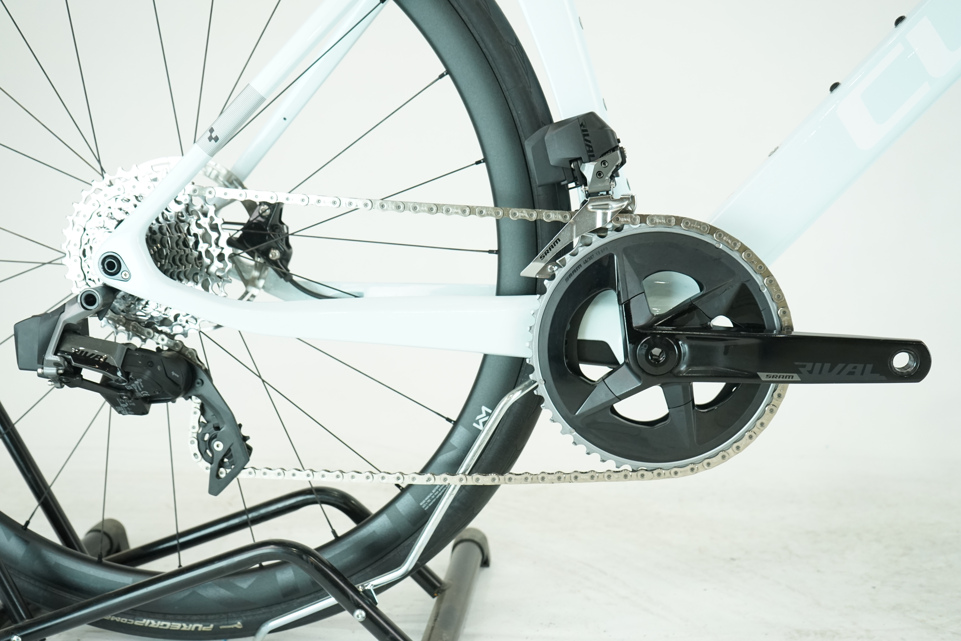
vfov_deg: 35.9
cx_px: 480
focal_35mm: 37
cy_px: 320
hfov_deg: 51.9
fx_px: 988
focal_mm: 37
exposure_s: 1/200
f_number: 5.6
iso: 1600
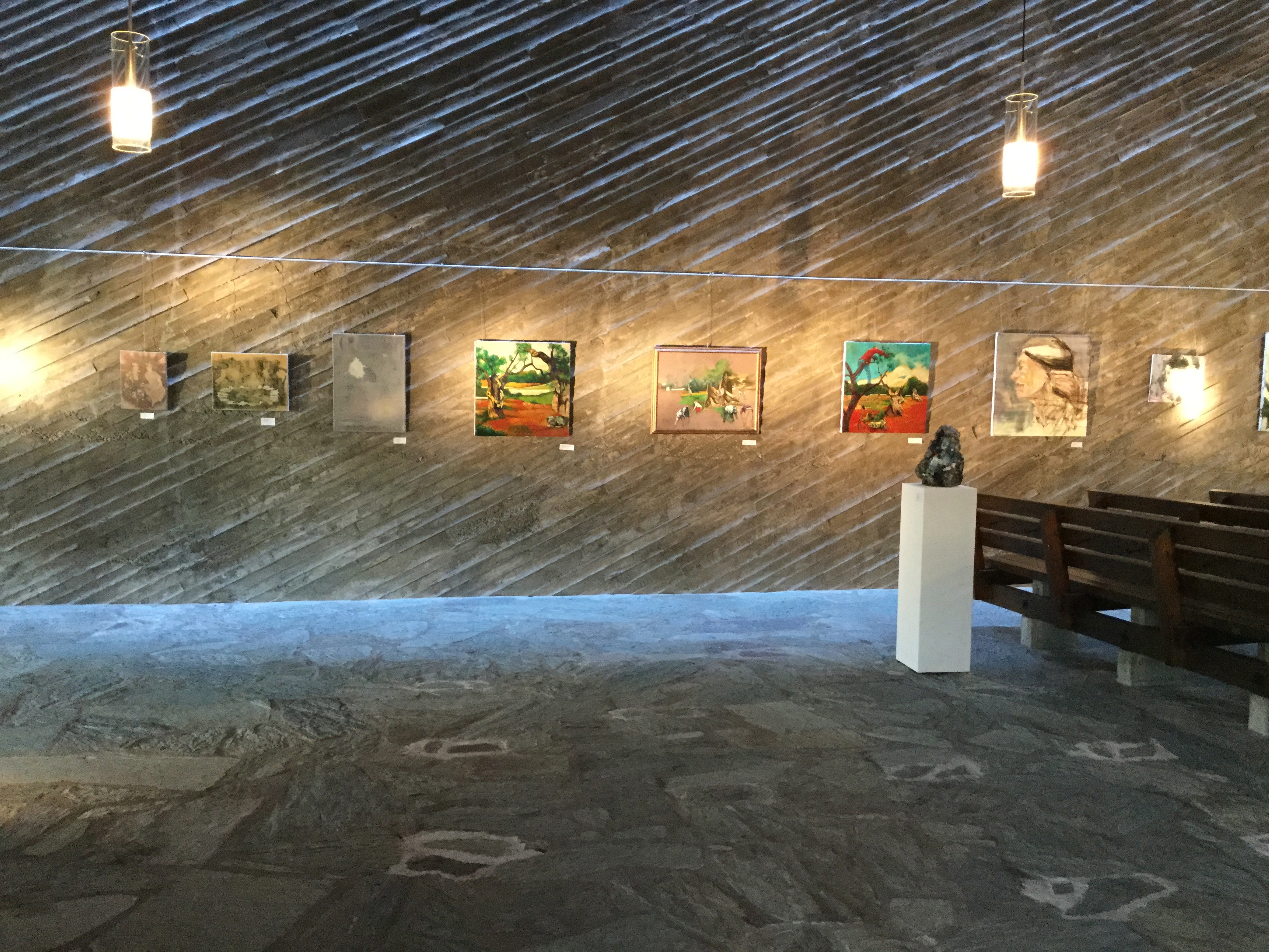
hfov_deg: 58.4
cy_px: 476
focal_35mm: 31
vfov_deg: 45.4
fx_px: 1136
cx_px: 634
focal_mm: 3.3
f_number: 2.4
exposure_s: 1/25
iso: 250
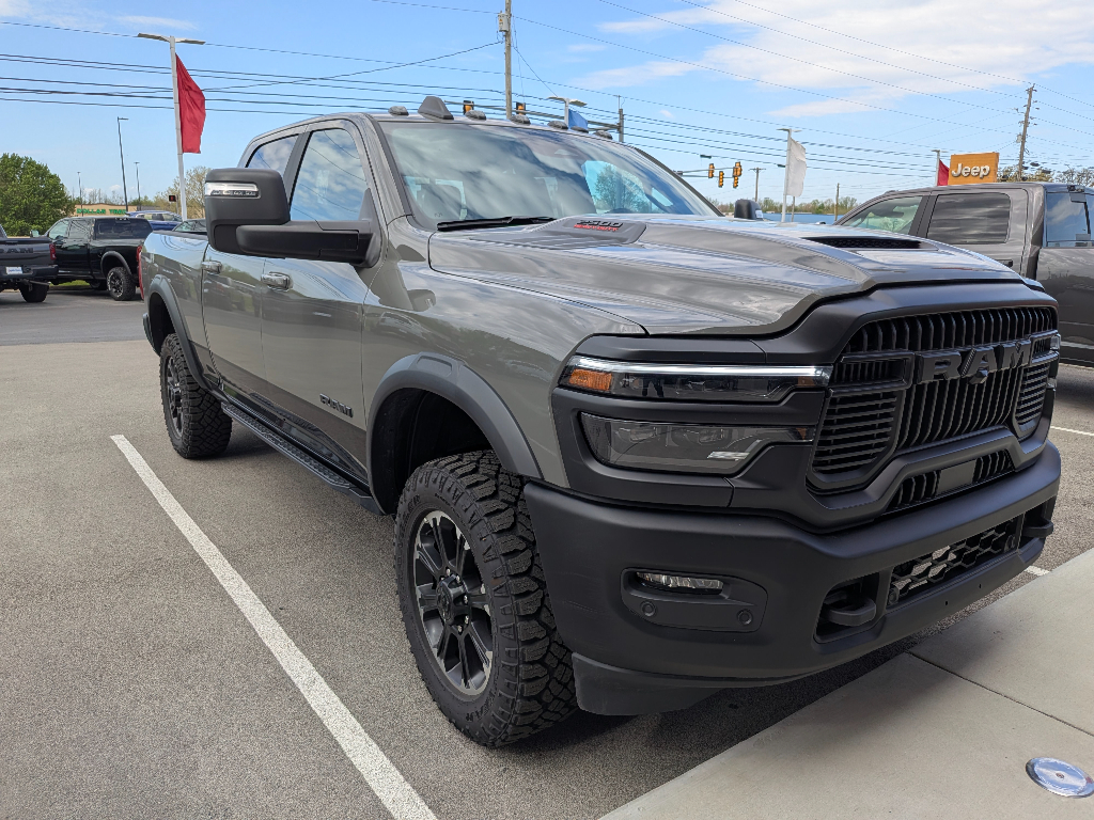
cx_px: 547
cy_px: 410
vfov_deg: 56.8
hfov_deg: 71.6
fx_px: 758
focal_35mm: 24
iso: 40
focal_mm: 4.53
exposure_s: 1/1016
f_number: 1.7
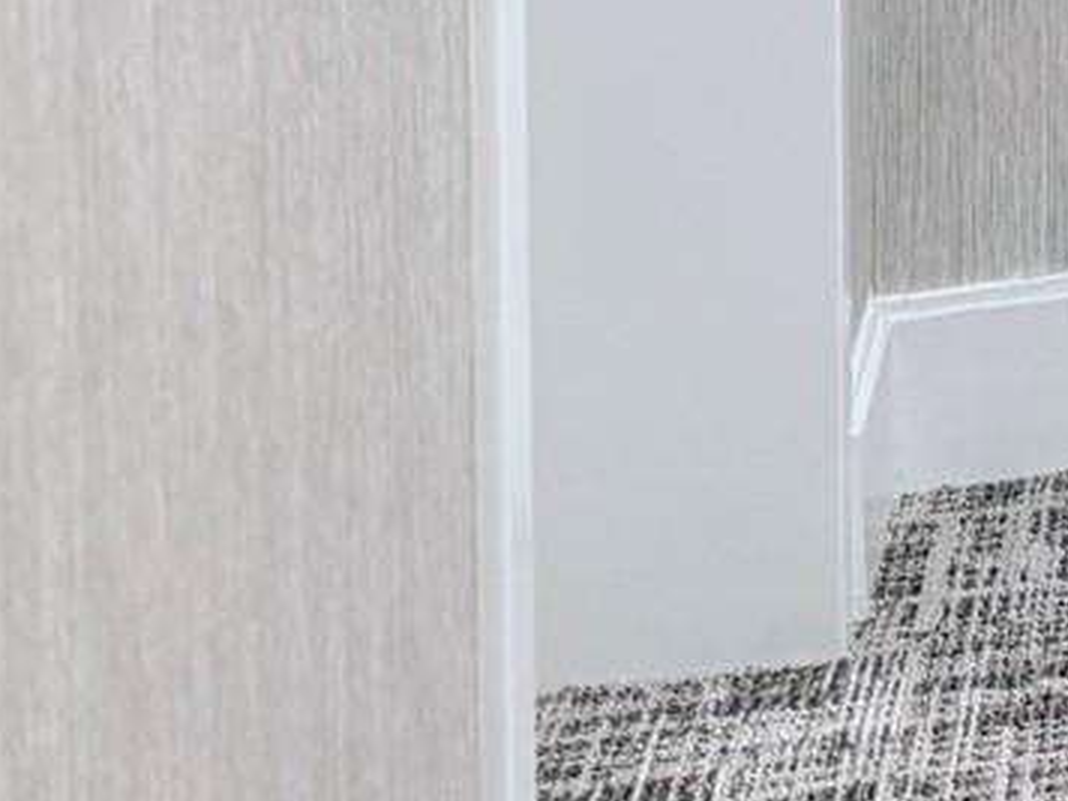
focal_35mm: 108
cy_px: -852
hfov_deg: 14.0
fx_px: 3332
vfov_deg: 12.0
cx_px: 2382
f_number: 1.78
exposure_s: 1/60
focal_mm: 6.76
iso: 200
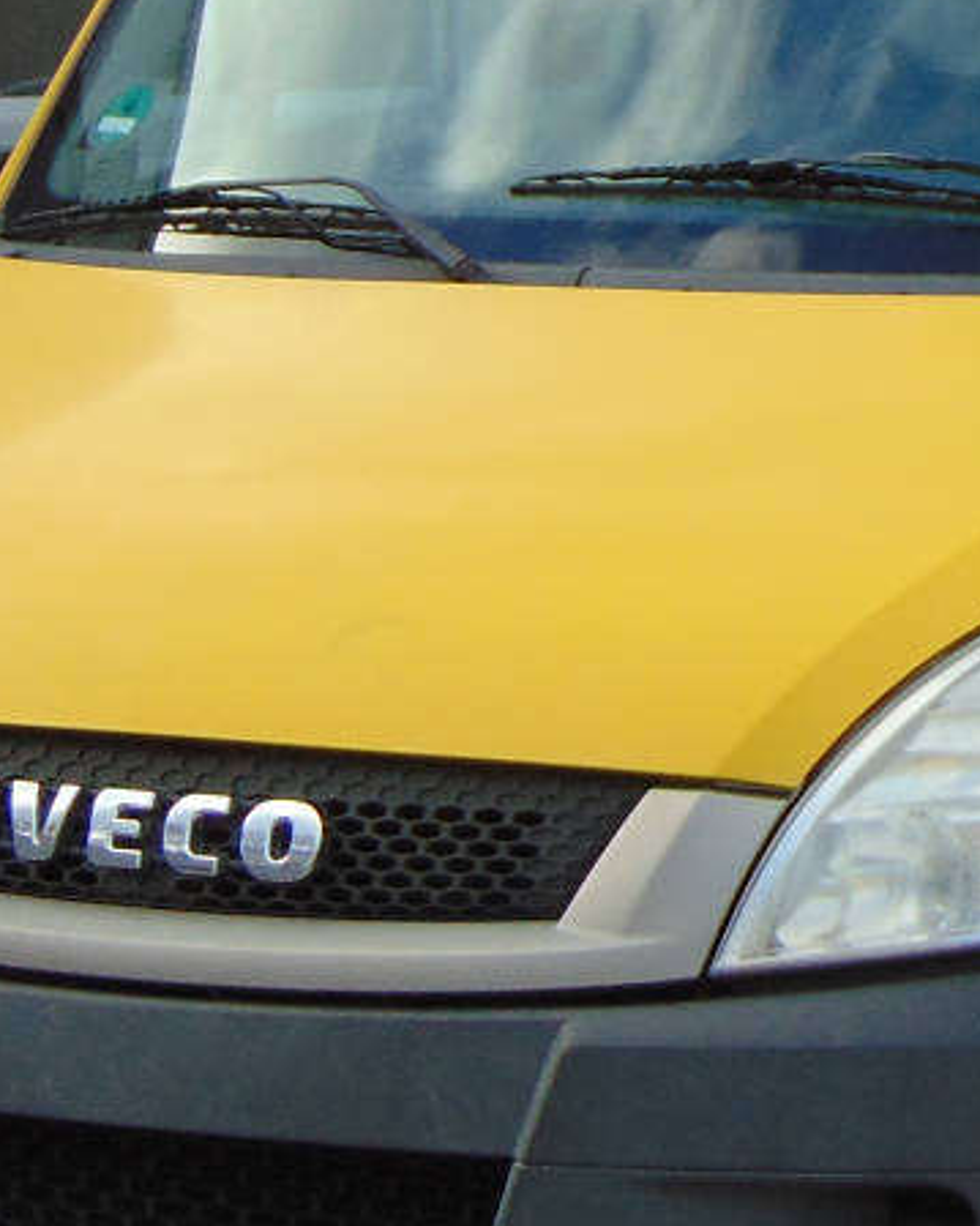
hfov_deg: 8.8
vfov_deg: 11.1
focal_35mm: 174
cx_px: 1212
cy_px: 292
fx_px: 6311
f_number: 3.5
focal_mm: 9
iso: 80
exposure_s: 1/320
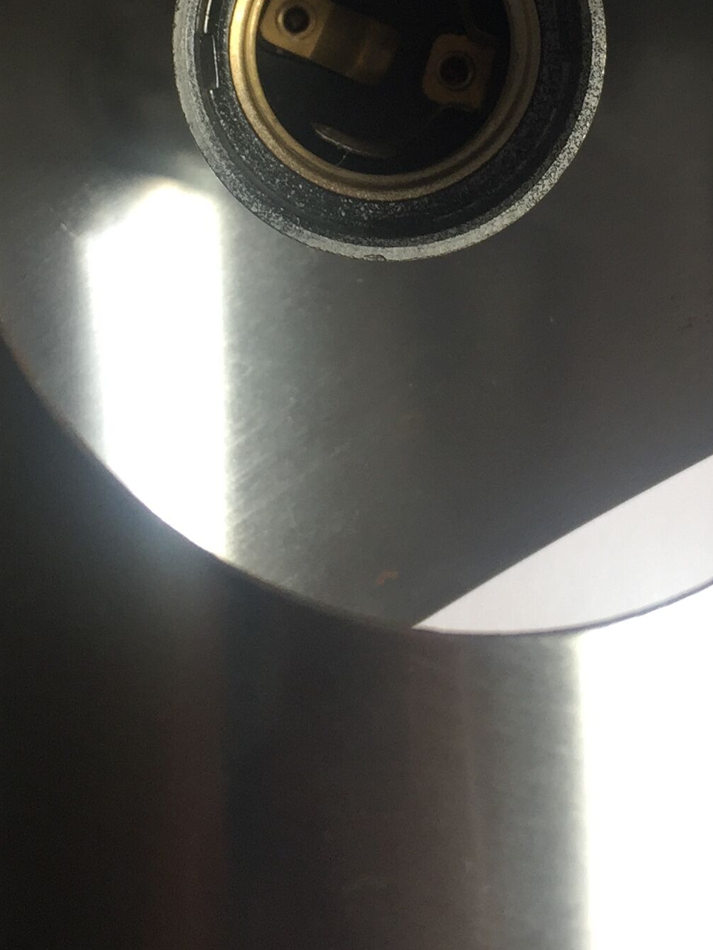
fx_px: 1922
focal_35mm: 70
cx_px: 390
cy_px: -72
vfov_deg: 25.9
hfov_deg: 21.0
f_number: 2.2
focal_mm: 4.15
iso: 50
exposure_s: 1/100
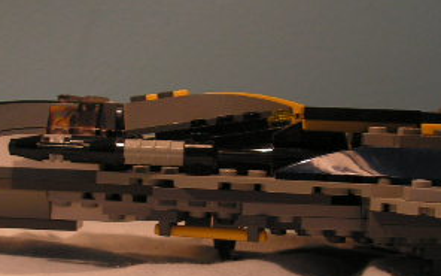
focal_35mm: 87
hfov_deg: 23.8
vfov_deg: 15.0
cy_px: 189
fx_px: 1046
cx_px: 215
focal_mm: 6.4
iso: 100
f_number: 3.2
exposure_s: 1/50
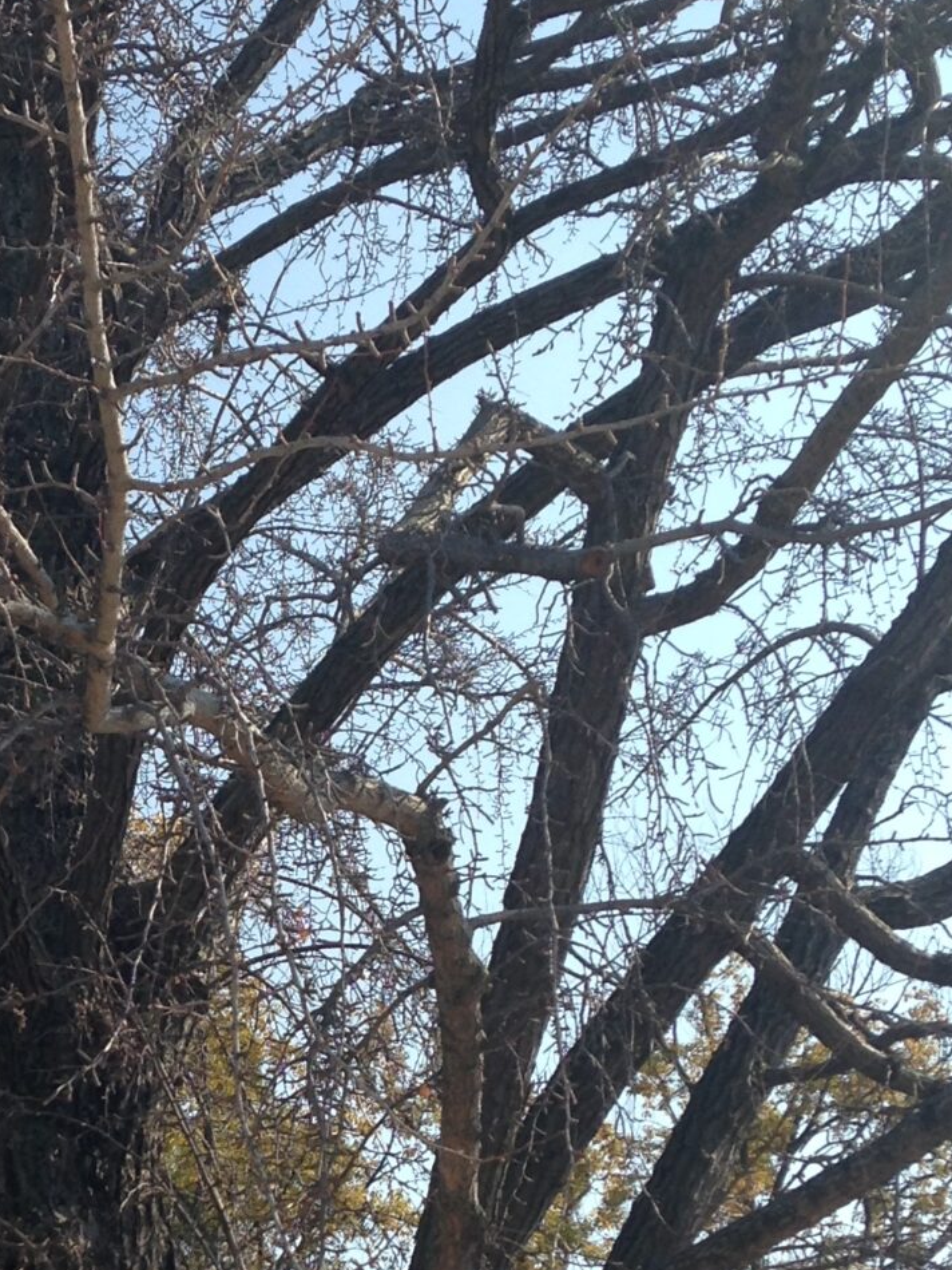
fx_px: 3263
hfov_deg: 16.2
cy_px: 1032
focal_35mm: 89
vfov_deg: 21.7
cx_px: -29
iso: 50
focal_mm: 4.12
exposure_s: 1/1085
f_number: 2.4
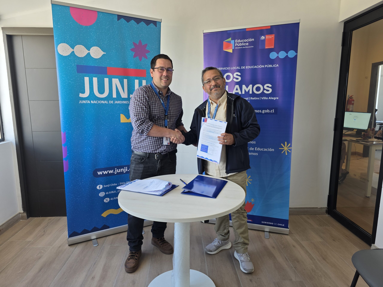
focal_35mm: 23
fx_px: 254
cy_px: 144
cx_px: 192
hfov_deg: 73.9
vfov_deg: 58.9
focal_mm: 6.3
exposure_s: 1/180
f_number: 1.7
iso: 80
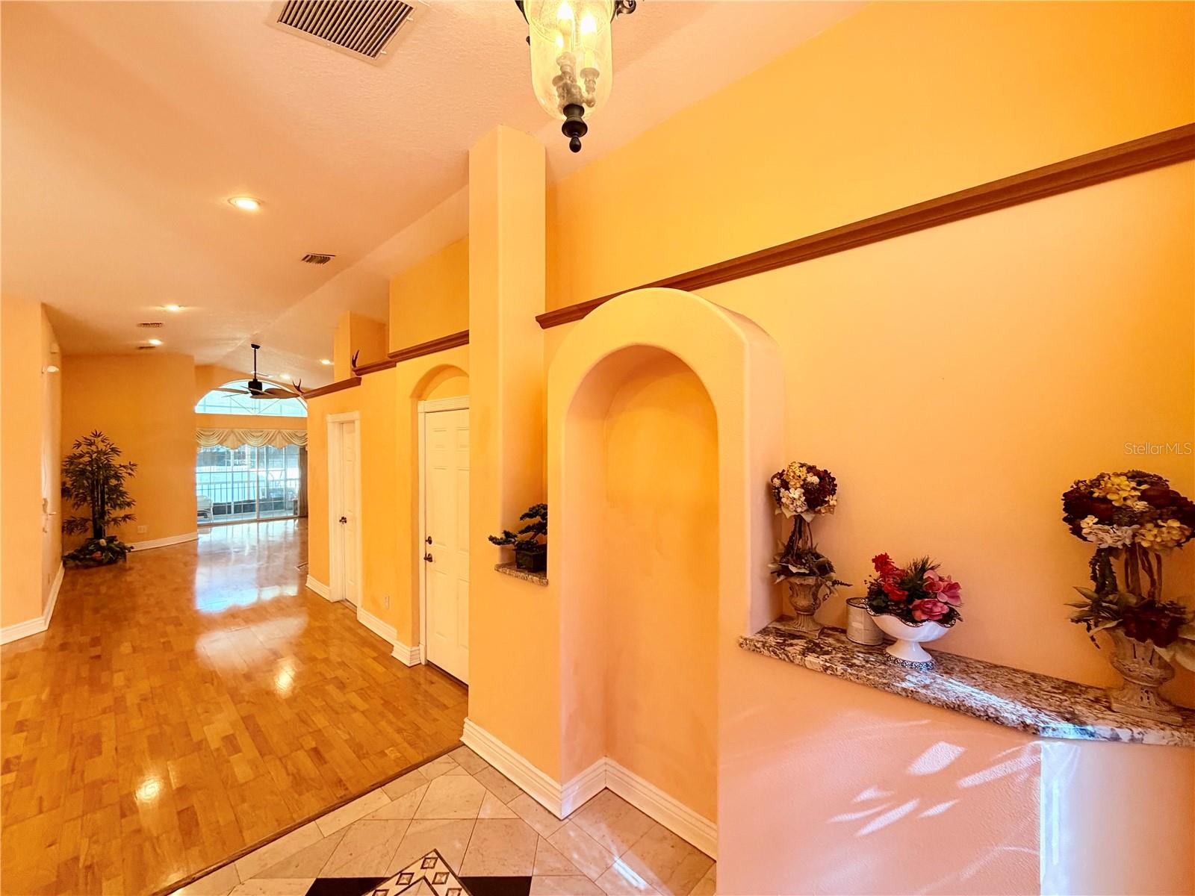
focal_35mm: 14
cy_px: 448
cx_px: 598
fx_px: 483
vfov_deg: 85.7
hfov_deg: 102.1
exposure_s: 1/60
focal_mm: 2.22
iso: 250
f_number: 2.2
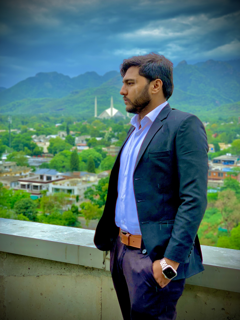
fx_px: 481
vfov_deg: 36.8
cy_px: 160
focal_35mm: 52
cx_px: 120
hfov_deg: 28.0
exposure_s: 1/246
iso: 16
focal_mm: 6
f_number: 2.4
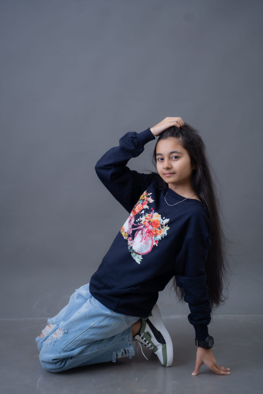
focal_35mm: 55
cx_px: 132
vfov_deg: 36.2
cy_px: 197
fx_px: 604
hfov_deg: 24.6
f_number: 2.8
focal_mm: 55.1
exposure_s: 1/200
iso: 200
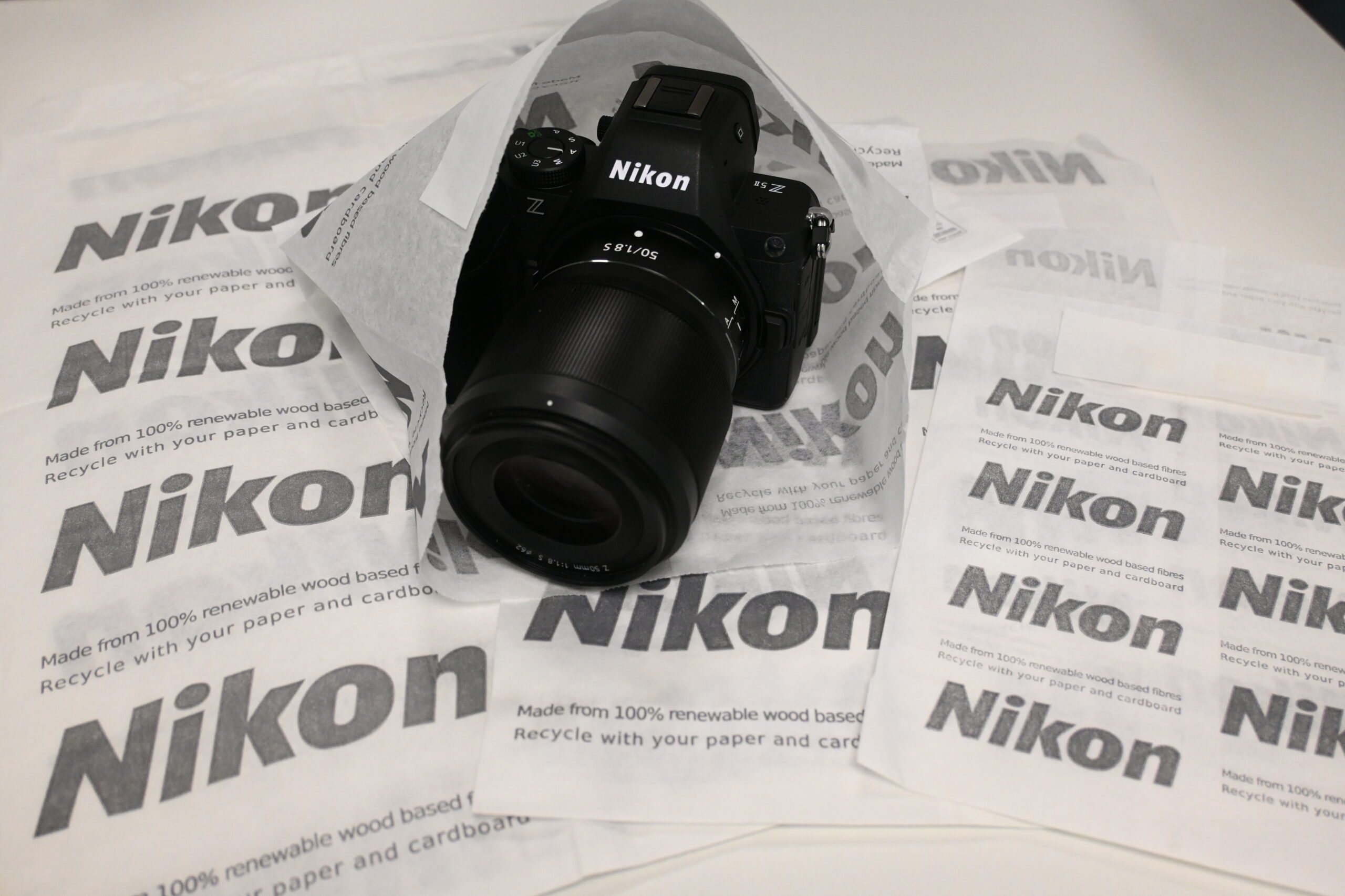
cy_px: 448
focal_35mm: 32
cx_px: 672
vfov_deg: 40.8
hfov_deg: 58.3
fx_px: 1205
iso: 1600
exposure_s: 1/500
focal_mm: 21.5
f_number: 4
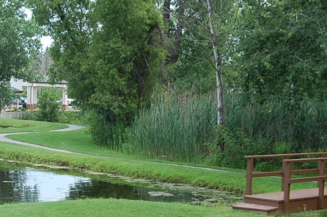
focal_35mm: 86
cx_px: 79
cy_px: 137
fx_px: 780
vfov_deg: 15.8
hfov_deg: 23.4
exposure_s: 1/200
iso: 200
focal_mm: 26
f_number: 7.1
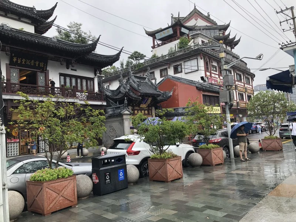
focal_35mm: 28
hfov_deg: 63.4
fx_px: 239
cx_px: 148
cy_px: 111
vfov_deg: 49.7
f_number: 1.8
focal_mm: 4
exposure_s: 1/375
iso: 20
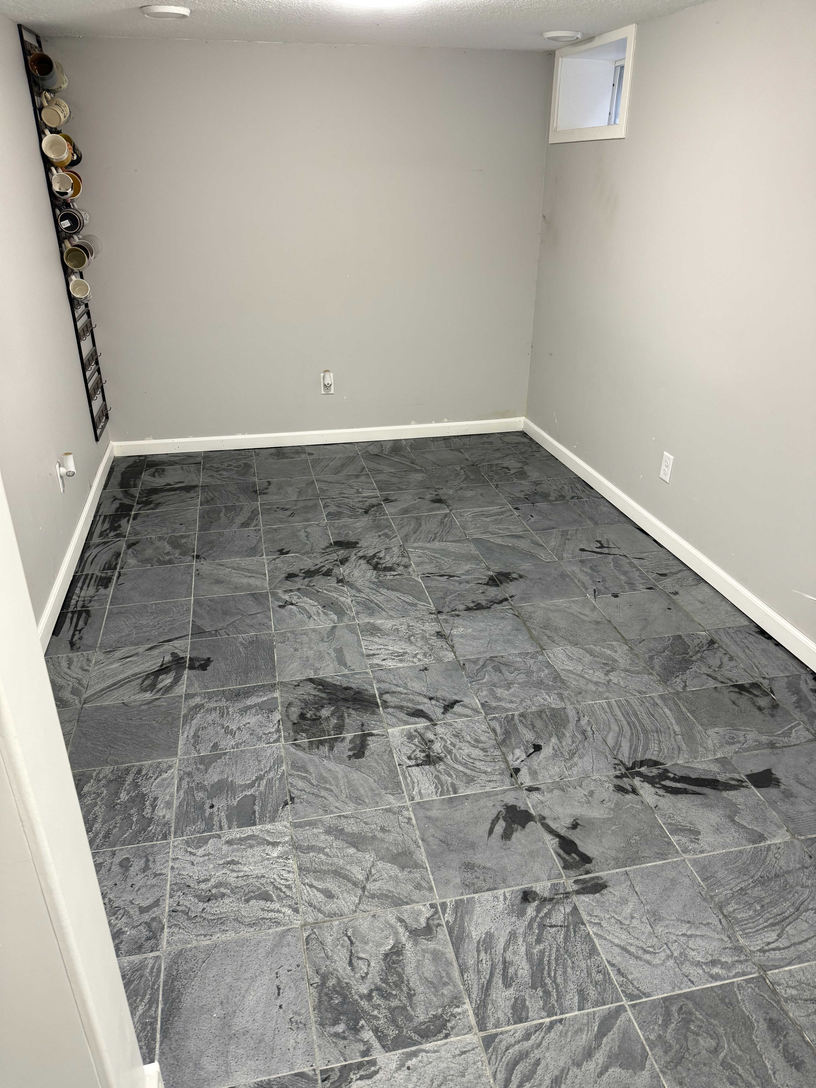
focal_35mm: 24
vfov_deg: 71.6
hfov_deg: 56.8
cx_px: 408
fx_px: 754
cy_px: 544
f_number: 1.78
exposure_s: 1/60
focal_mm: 6.76
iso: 160
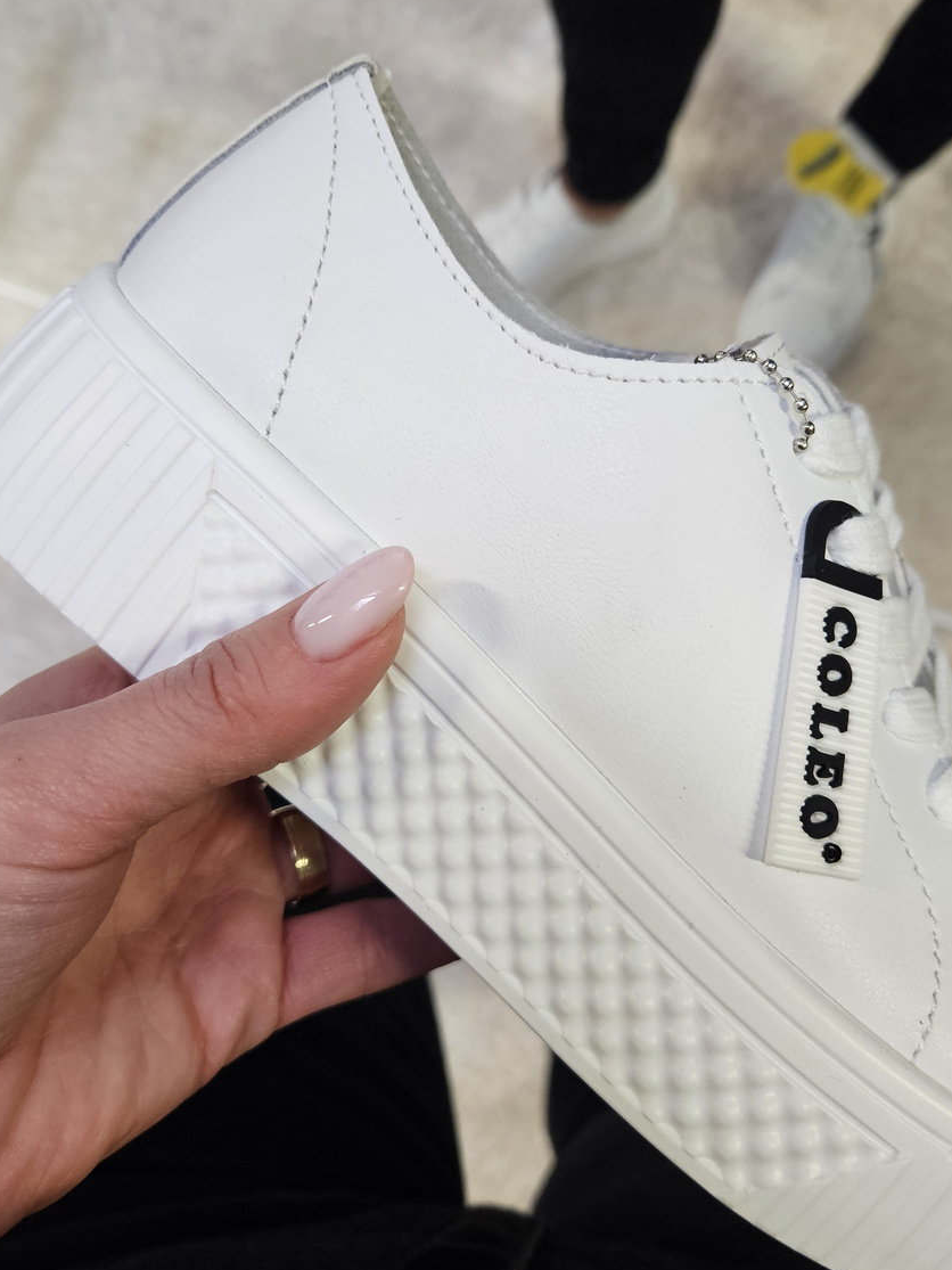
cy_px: 595
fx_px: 1210
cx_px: 559
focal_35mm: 33
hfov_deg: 42.8
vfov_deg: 55.3
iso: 250
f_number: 1.8
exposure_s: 1/100
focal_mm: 5.4
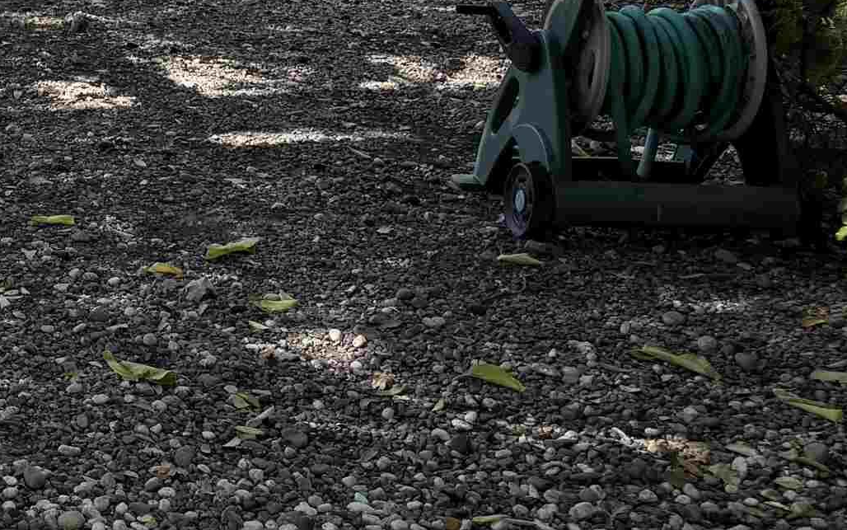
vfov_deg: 16.9
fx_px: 1755
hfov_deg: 23.8
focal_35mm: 76
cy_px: 30
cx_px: -265
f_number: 1.78
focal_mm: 6.76
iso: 100
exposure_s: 1/532
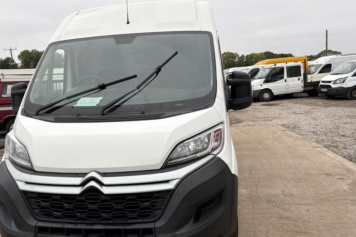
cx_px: 158
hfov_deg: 60.1
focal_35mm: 31
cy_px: 137
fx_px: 306
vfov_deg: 42.2
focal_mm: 5.96
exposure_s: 1/680
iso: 50
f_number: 1.6
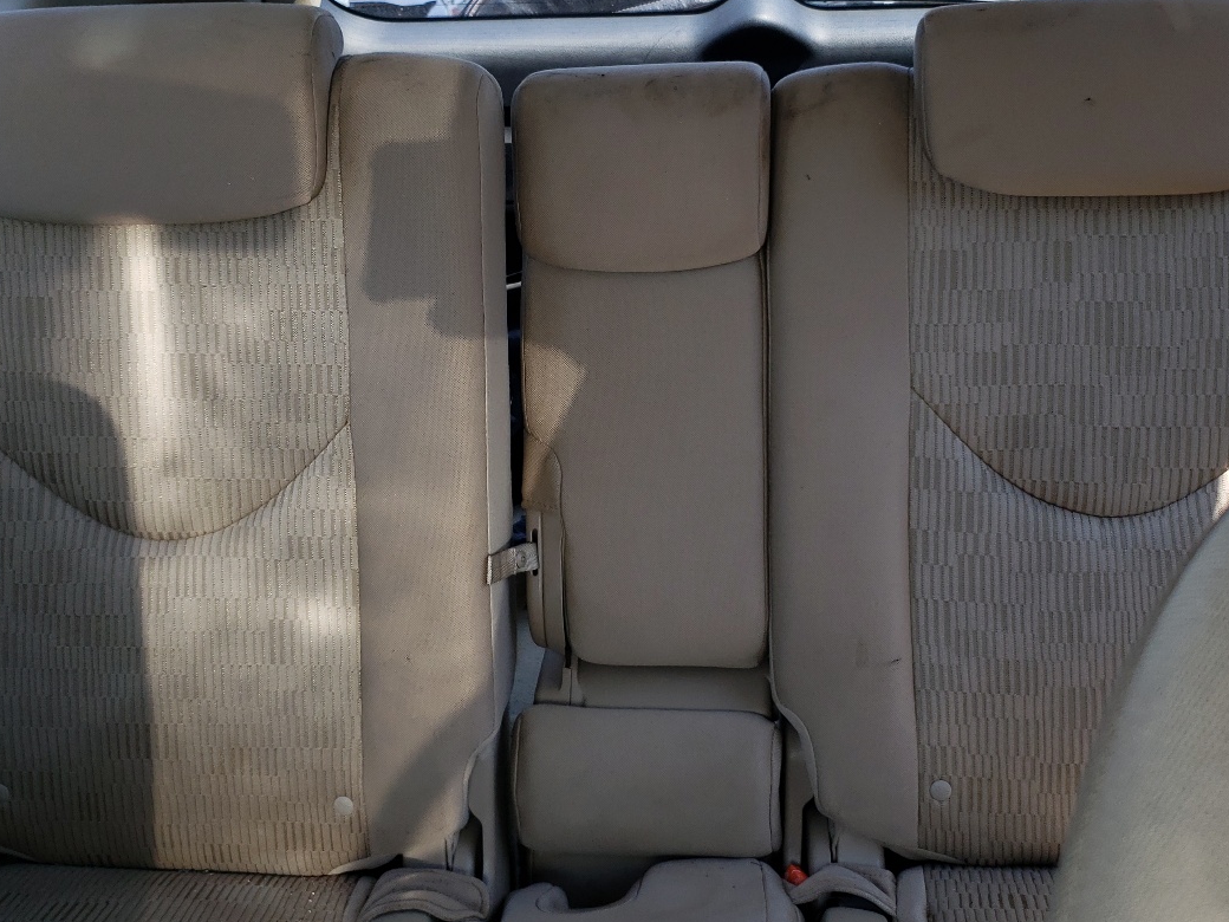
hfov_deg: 46.8
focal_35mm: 40
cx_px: 649
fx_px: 1420
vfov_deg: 35.8
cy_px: 361
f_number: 1.5
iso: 50
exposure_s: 1/192
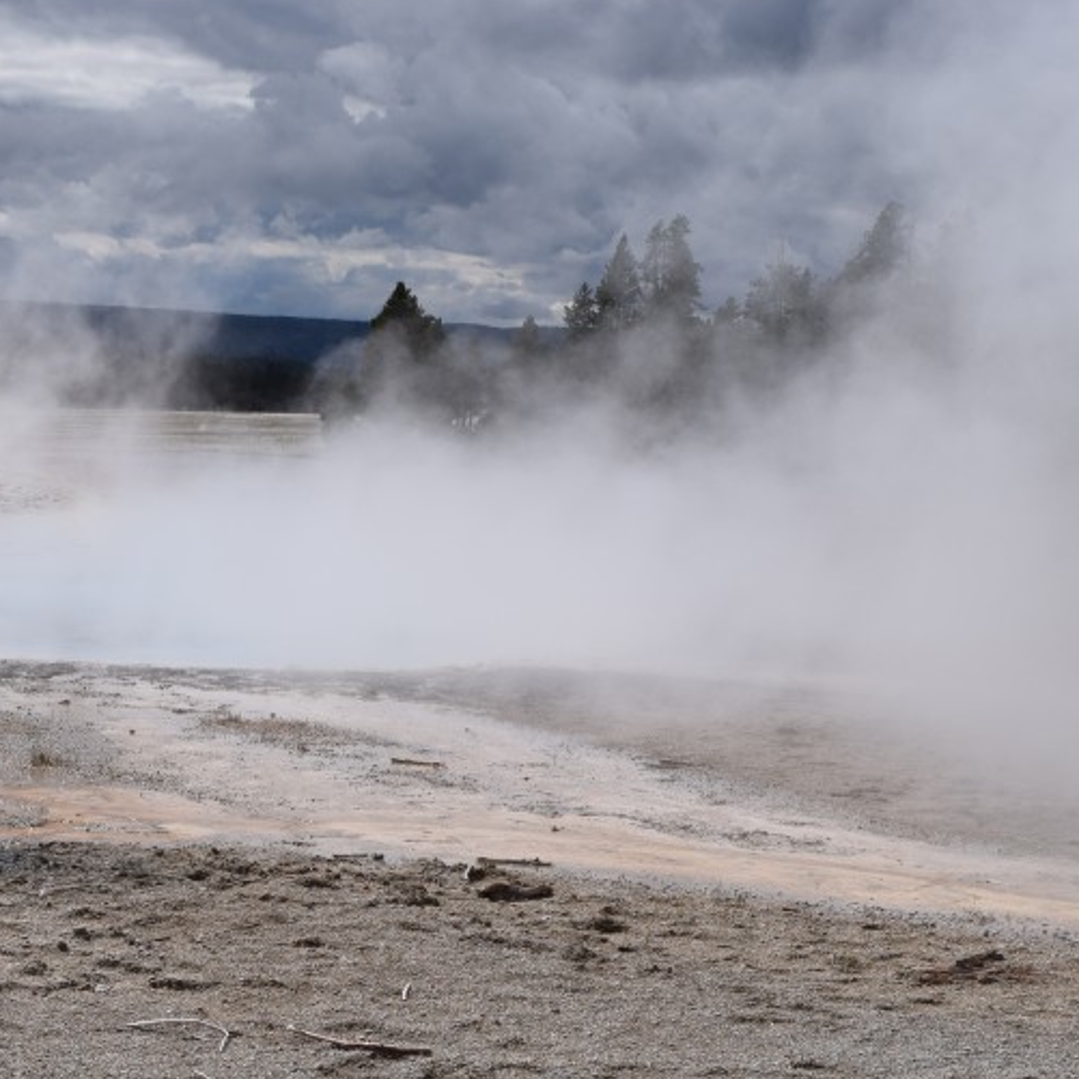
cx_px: 349
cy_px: 653
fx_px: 2574
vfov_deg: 23.6
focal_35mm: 73
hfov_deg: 23.6
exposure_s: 1/640
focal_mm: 28
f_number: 13
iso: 200
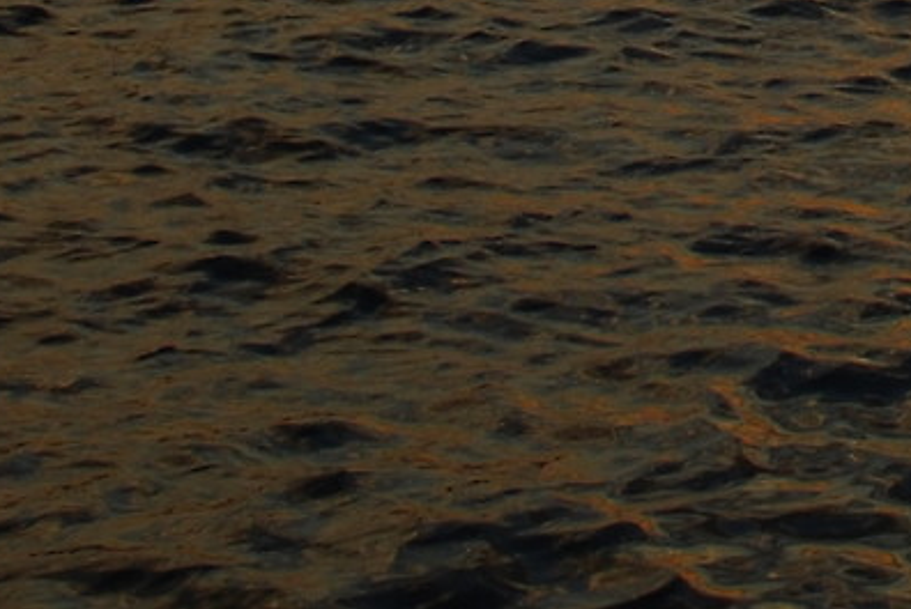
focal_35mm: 218
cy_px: -763
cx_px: 1258
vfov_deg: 6.1
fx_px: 5523
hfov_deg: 9.2
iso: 125
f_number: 10
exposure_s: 1/250
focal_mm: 24
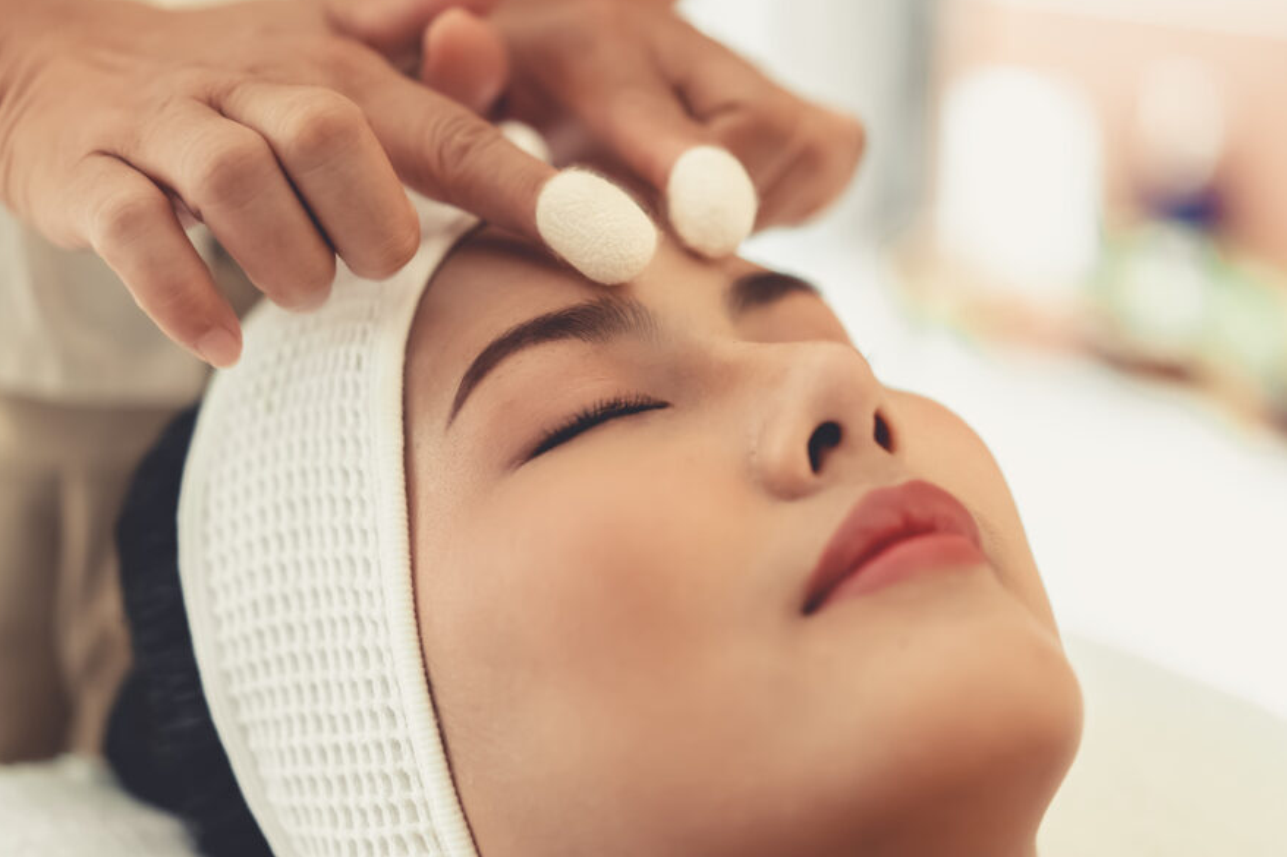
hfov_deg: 32.4
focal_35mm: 62
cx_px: 673
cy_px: 379
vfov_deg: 21.9
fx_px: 2216
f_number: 1.8
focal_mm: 55
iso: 200
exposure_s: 1/125
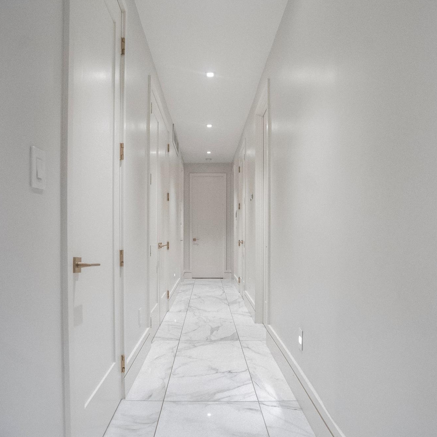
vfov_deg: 72.1
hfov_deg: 72.0
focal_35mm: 21
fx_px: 300
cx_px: 234
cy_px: 223
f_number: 4.5
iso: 51200
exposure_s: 1/800
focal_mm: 16
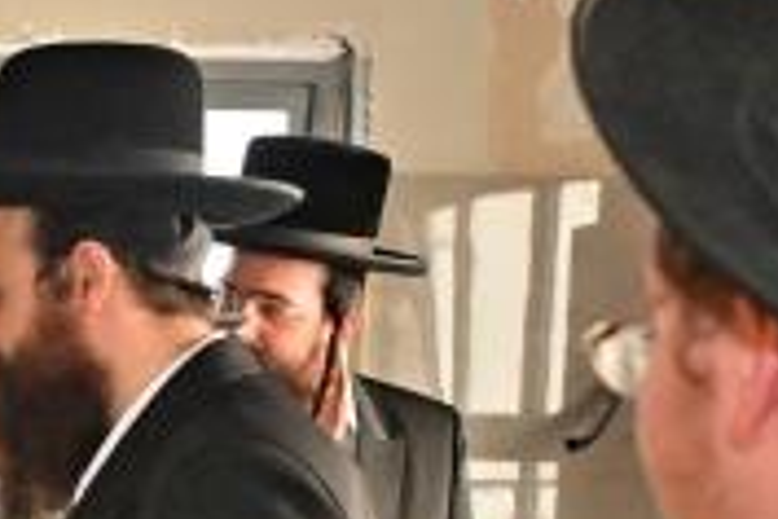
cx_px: -462
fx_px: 3004
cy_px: 746
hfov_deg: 13.7
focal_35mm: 139
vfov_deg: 9.6
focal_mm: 24
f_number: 4
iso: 2000
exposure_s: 1/200
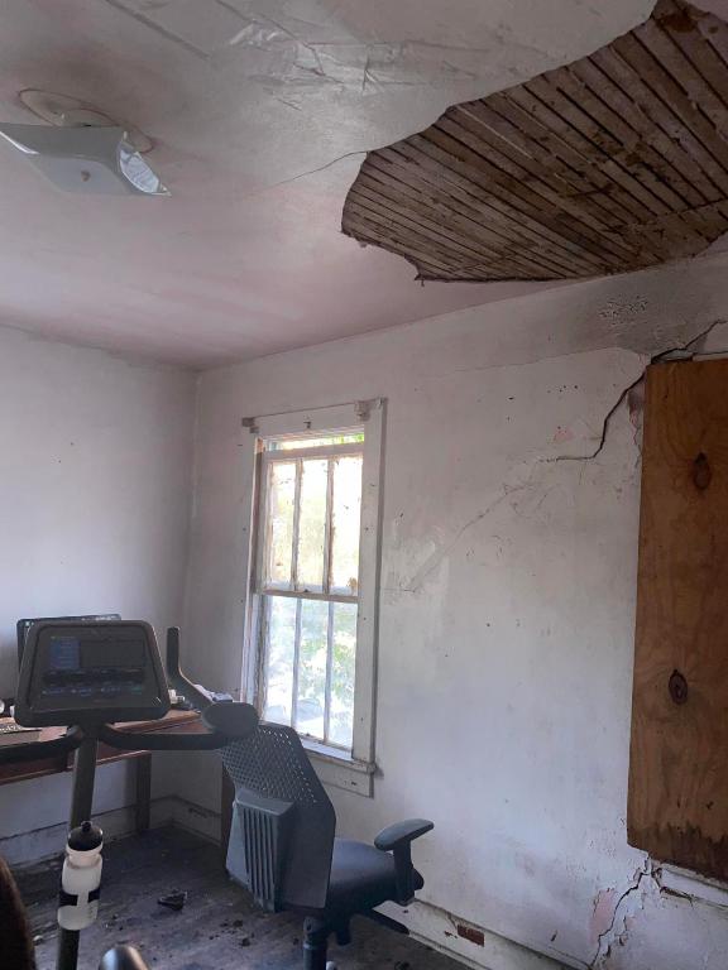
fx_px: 729
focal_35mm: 26
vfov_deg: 67.3
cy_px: 485
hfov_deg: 53.1
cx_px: 364
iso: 32
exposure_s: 1/24
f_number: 1.8
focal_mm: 4.25
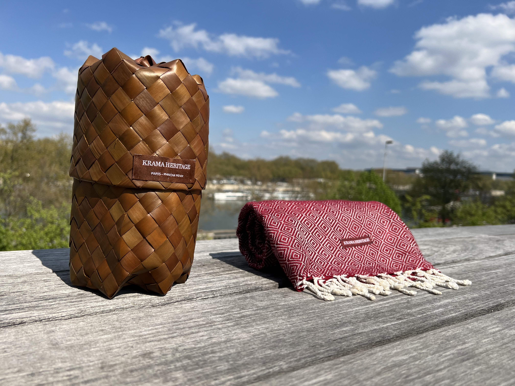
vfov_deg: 53.1
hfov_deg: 67.3
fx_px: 387
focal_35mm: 26
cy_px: 193
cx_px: 258
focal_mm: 5.7
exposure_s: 1/5882
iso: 50
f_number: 1.5
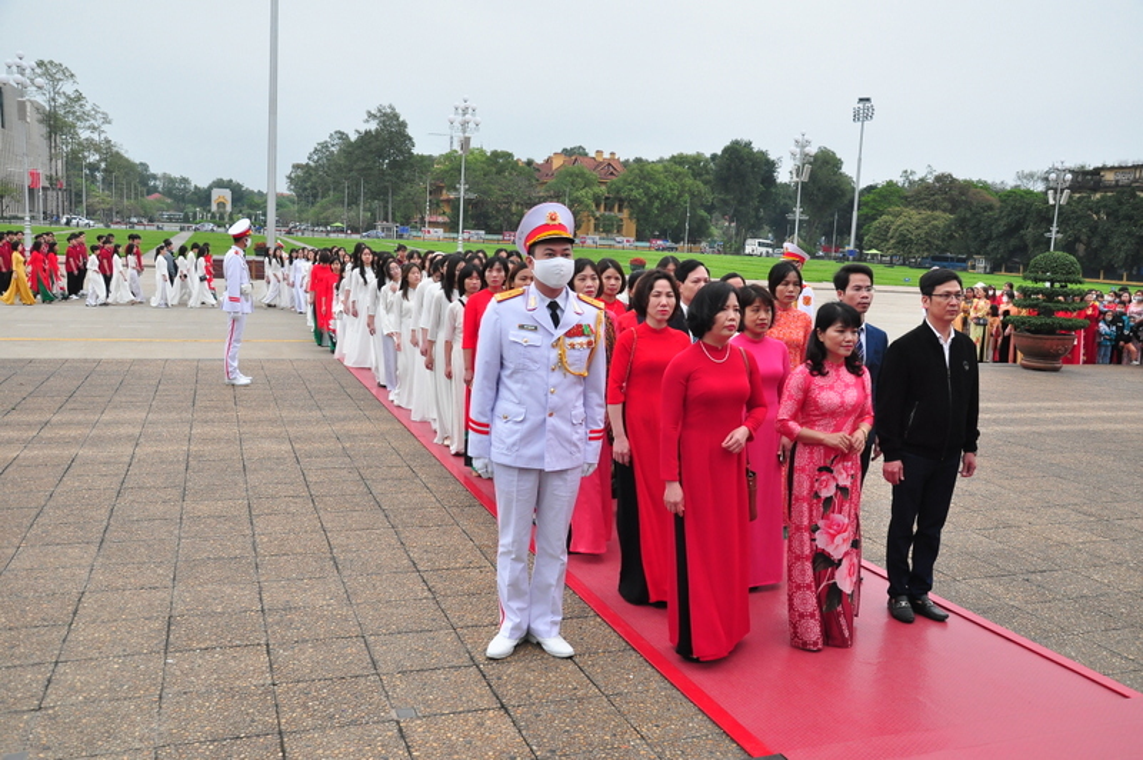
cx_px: 572
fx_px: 999
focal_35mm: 32
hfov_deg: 59.5
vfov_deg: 41.6
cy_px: 380
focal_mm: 21
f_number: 7.1
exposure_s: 1/160
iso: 800
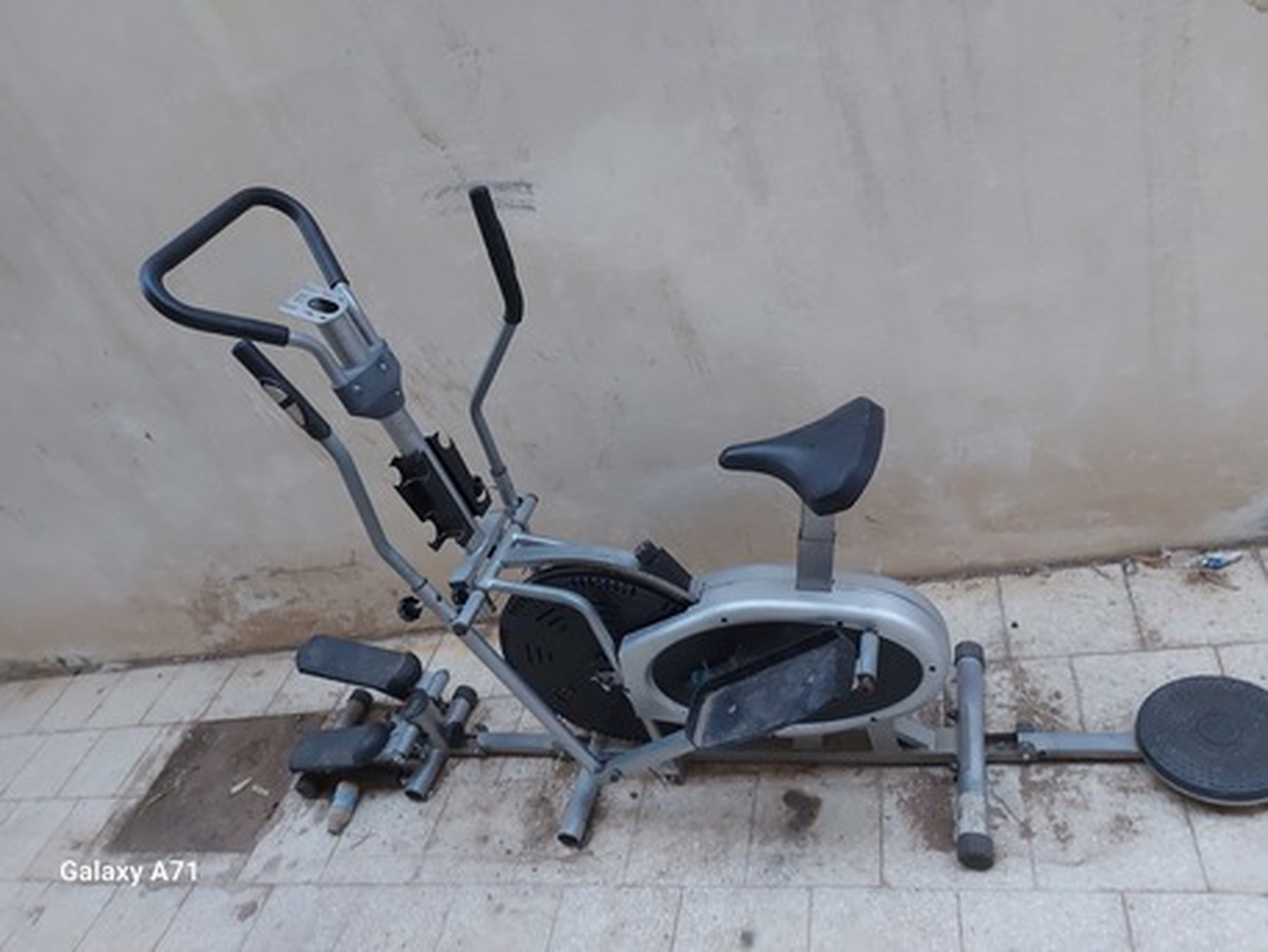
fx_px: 879
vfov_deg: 56.8
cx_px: 634
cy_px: 476
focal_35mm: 24
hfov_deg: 71.6
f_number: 1.8
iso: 320
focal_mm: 5.23
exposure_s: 1/25
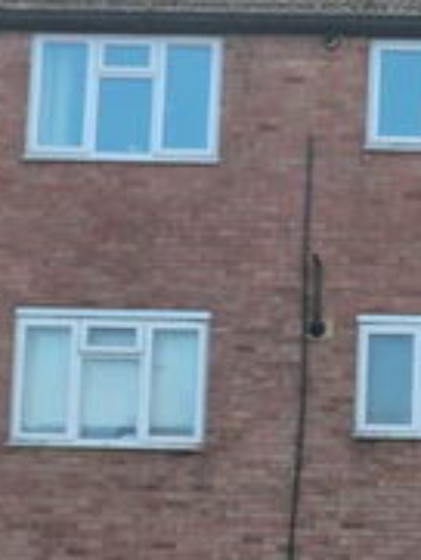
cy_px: 459
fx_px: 2316
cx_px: 715
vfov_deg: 13.7
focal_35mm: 143
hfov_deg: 9.9
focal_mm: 6.5
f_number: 4
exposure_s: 1/160
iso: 160
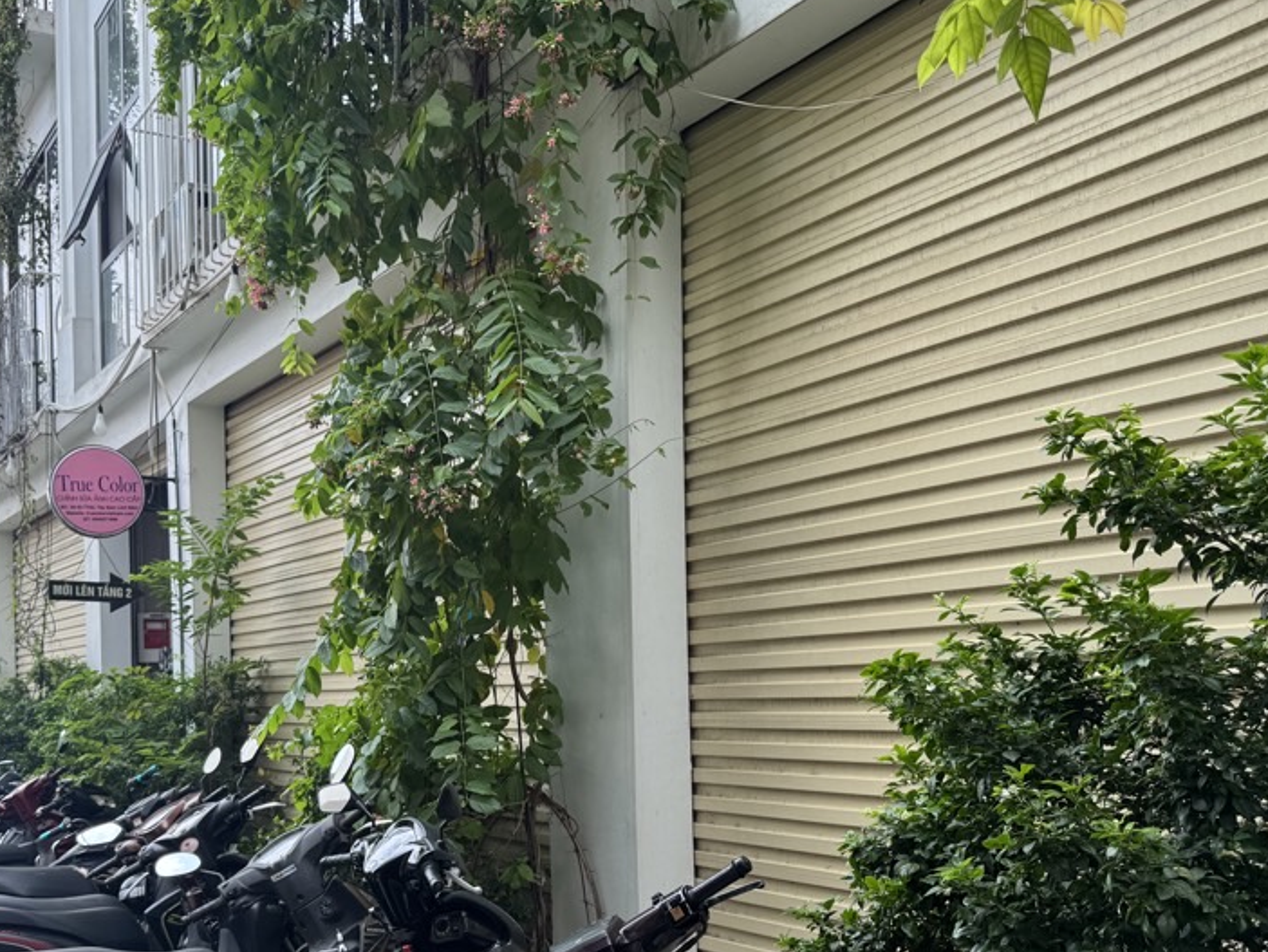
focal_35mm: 35
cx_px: 526
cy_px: 677
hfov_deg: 52.4
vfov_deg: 39.9
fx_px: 1283
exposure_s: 1/318
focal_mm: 6.76
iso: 80
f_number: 1.78
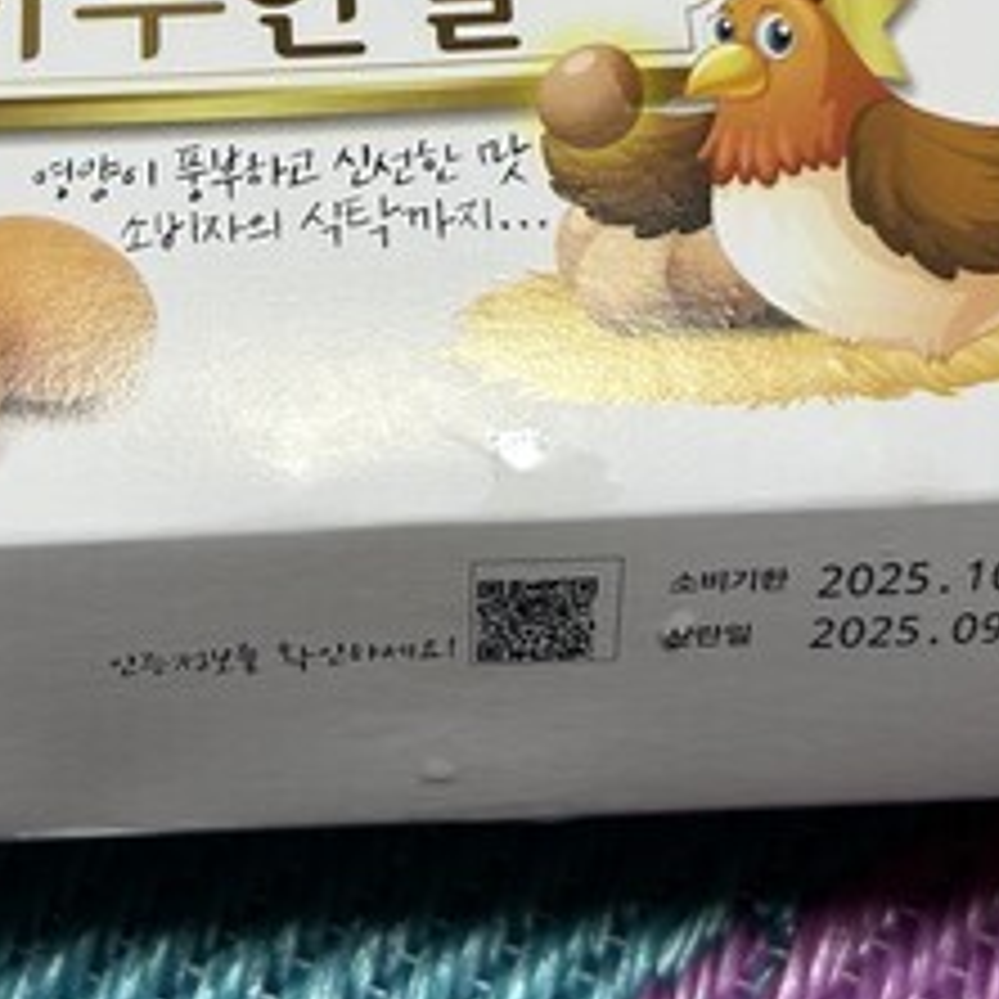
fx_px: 2024
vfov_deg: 27.5
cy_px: 306
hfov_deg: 27.5
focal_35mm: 62
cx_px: 320
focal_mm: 5.7
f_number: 1.5
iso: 100
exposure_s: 1/120
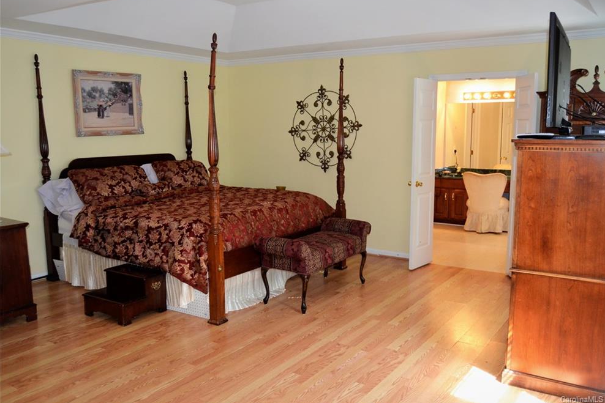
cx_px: 313
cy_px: 198
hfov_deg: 60.3
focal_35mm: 31
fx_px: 521
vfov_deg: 42.3
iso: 720
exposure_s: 1/60
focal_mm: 20
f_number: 3.5
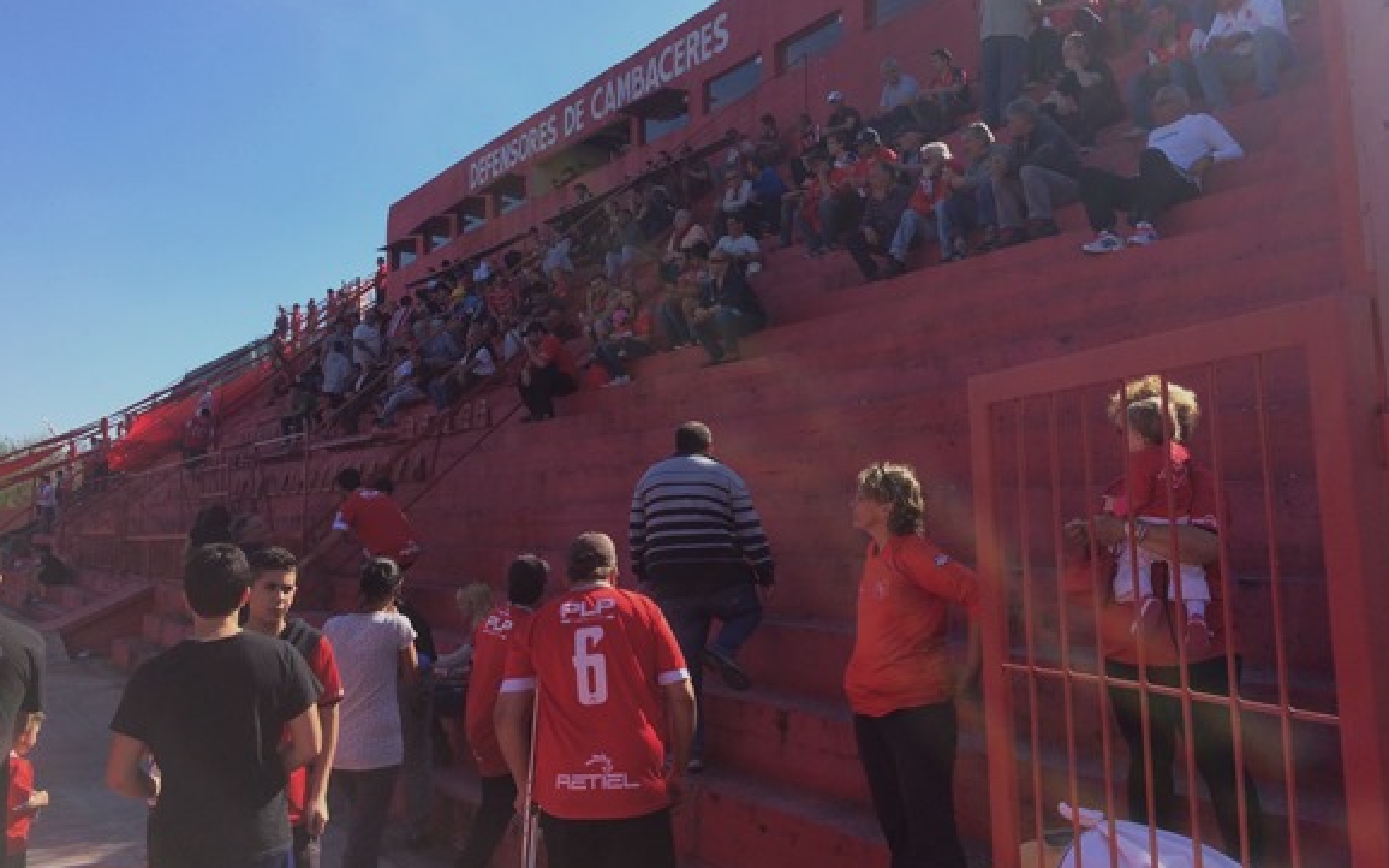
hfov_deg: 58.2
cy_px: 339
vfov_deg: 38.1
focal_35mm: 33
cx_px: 694
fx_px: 1249
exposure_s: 1/1208
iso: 32
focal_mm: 4.12
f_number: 2.2
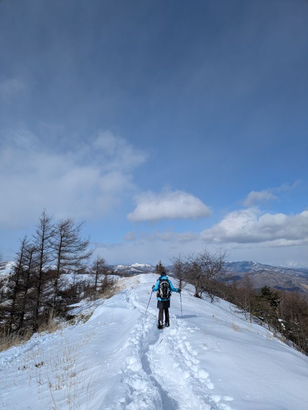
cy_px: 205
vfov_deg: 69.4
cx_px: 154
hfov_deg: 54.9
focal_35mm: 25
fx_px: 296
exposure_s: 1/4739
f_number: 1.89
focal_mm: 5.43
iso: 47
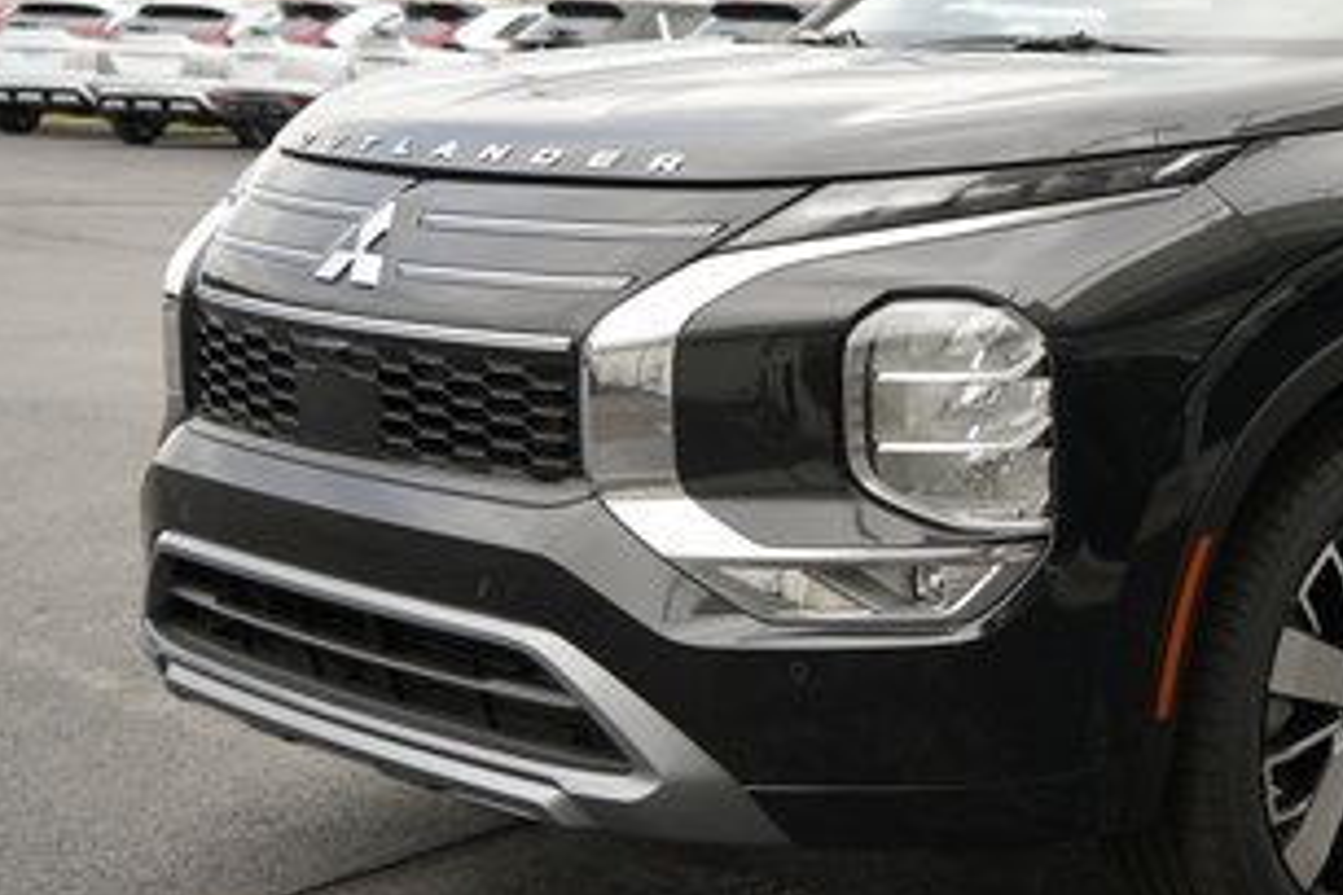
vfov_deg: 19.7
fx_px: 2574
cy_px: 340
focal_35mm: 69
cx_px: 1246
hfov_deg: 28.0
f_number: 5
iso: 100
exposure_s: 1/60
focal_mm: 33
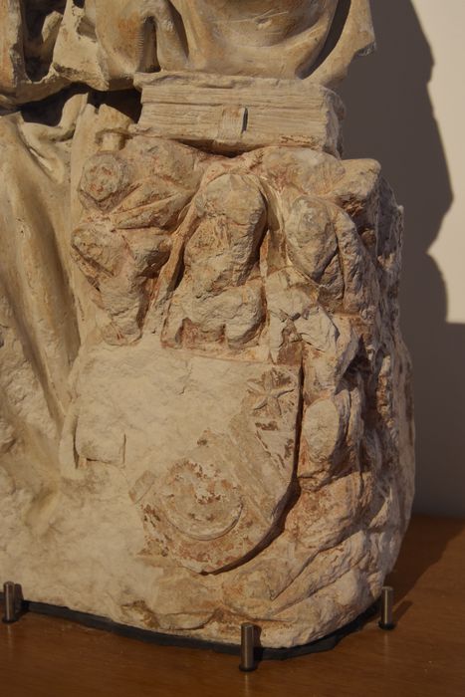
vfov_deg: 41.1
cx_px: 232
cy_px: 348
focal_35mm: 48
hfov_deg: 28.1
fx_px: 929
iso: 400
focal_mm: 32
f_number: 4.5
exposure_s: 1/80
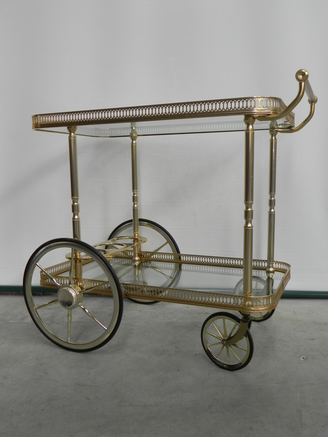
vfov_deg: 55.4
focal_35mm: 33
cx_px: 164
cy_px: 218
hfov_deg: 42.9
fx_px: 417
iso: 160
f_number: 2.8
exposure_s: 1/30.1
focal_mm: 5.9
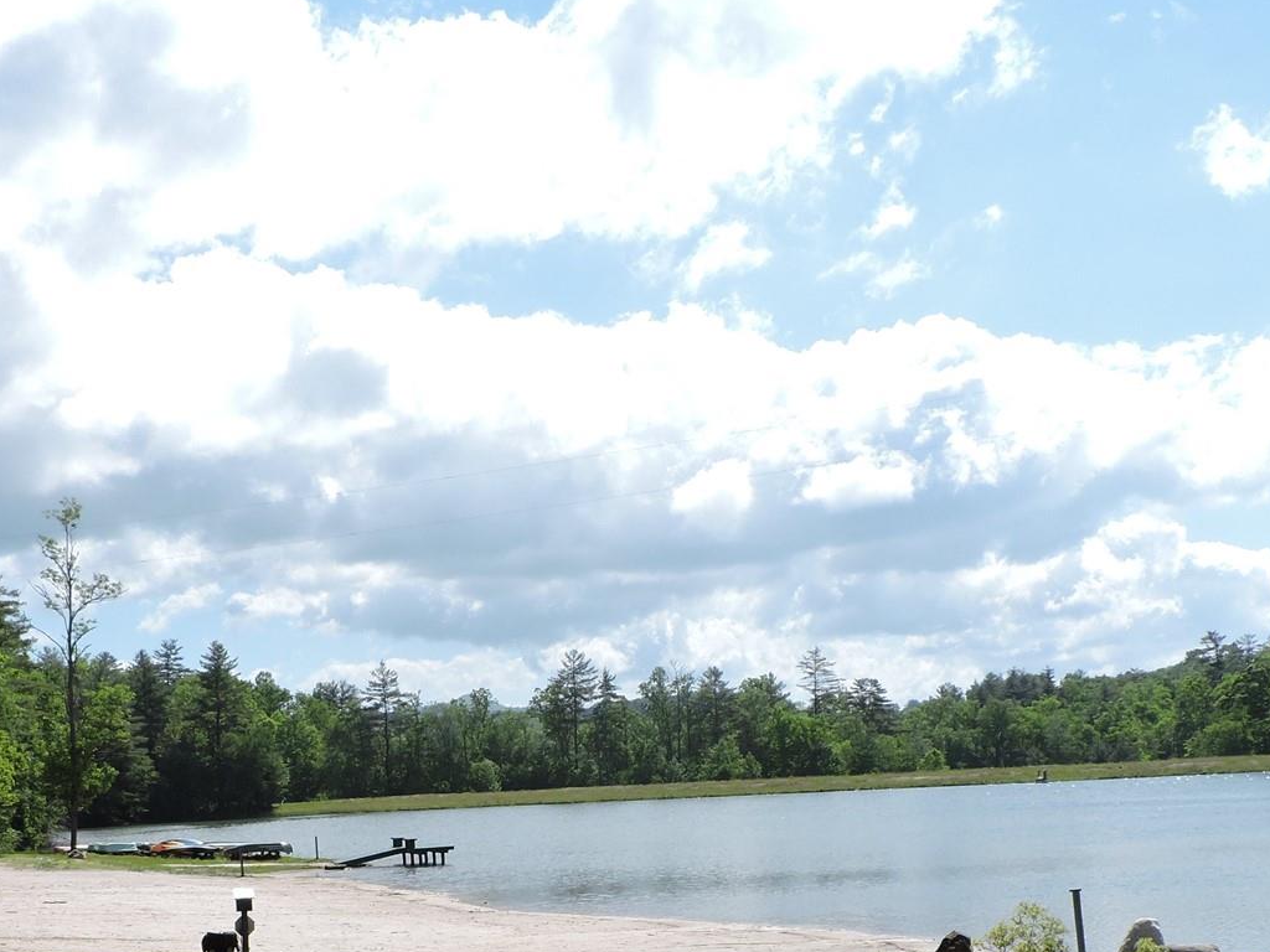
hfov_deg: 39.5
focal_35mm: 48
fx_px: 1761
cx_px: 508
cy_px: 866
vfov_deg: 29.0
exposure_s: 1/1250
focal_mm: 4.3
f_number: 3.3
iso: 100
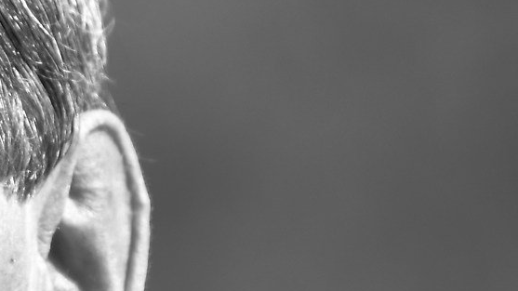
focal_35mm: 1354
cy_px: 280
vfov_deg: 0.9
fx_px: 18593
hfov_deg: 1.6
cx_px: -457
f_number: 3.5
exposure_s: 1/800
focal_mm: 200
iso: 200
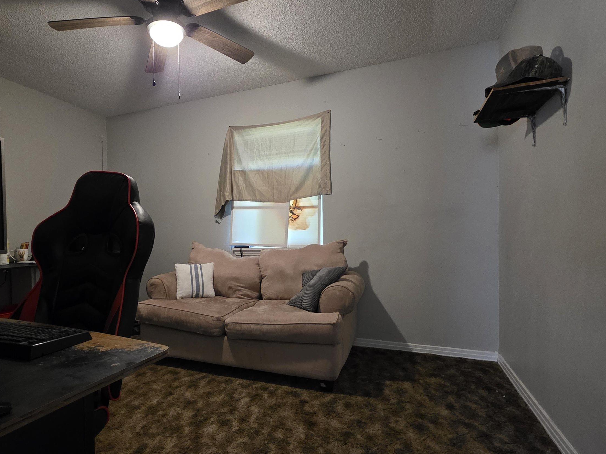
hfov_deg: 87.3
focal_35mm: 18
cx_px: 264
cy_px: 242
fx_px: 315
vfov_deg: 71.5
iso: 1000
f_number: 1.9
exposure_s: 1/40
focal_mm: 2.2
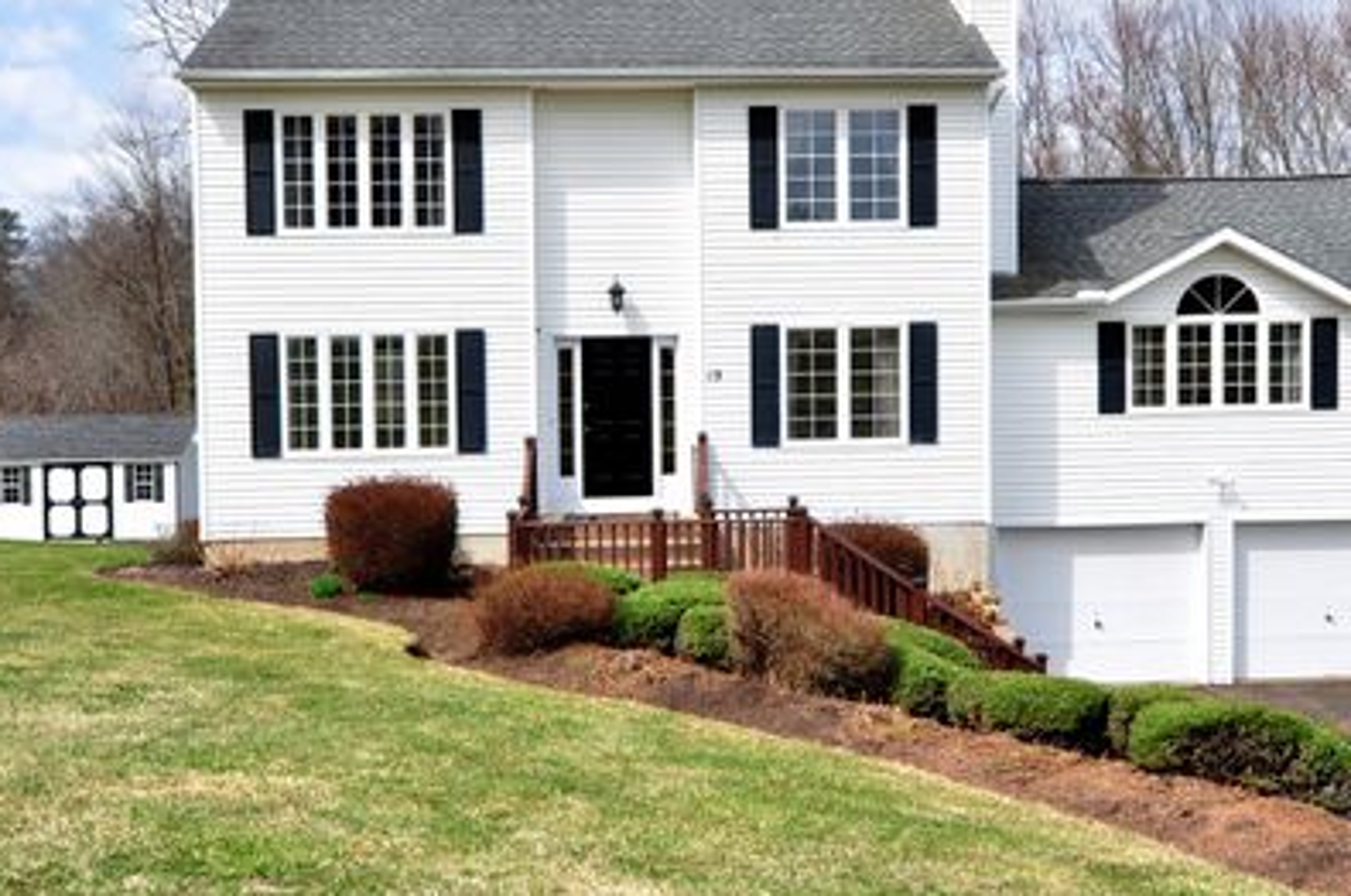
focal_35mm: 38
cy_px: 349
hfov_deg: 50.6
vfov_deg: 34.8
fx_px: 1424
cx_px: 783
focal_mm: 20
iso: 250
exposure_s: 1/320
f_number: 8
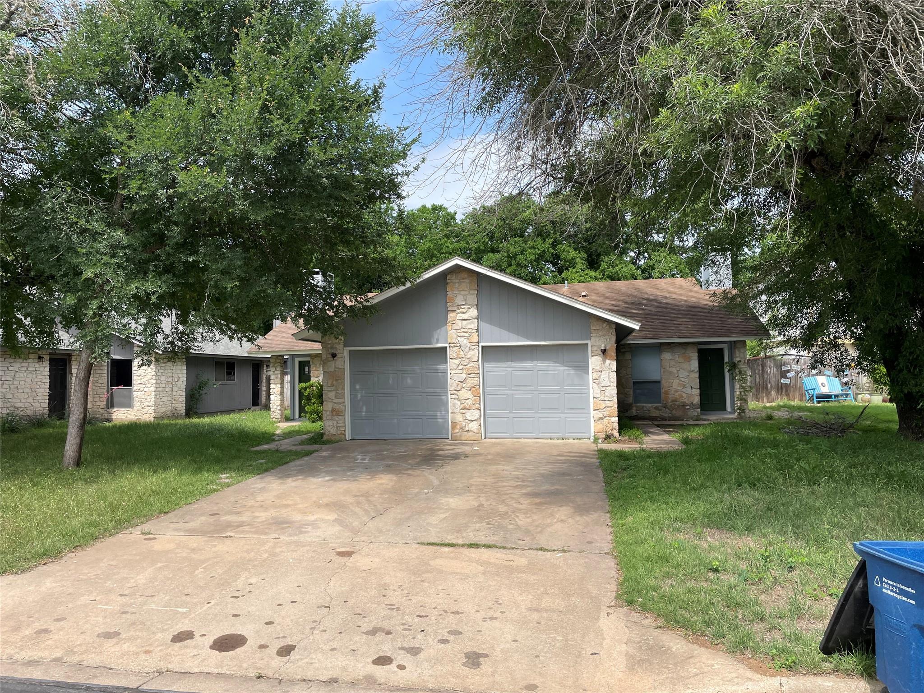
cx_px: 462
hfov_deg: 67.3
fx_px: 694
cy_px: 346
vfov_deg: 53.1
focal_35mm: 26
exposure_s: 1/2564
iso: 32
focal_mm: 4.2
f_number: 1.6
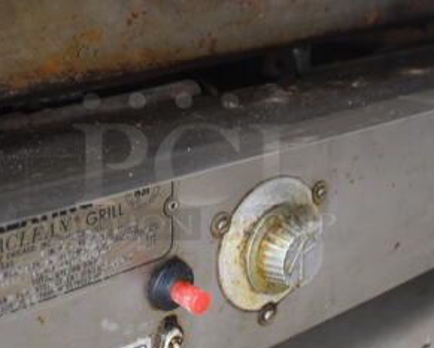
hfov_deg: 30.4
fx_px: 796
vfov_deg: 24.6
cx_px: 183
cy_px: 161
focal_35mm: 62
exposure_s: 1/125
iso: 900
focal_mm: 21
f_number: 3.8
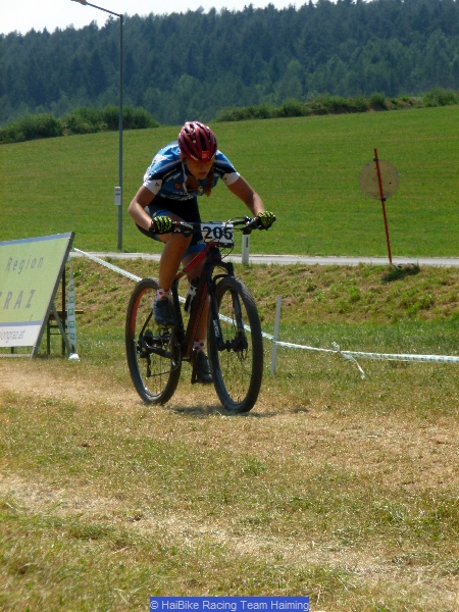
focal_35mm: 142
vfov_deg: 13.9
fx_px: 2511
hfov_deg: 10.4
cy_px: 306
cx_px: 230
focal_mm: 25.3
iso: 100
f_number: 5.8
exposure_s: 1/320
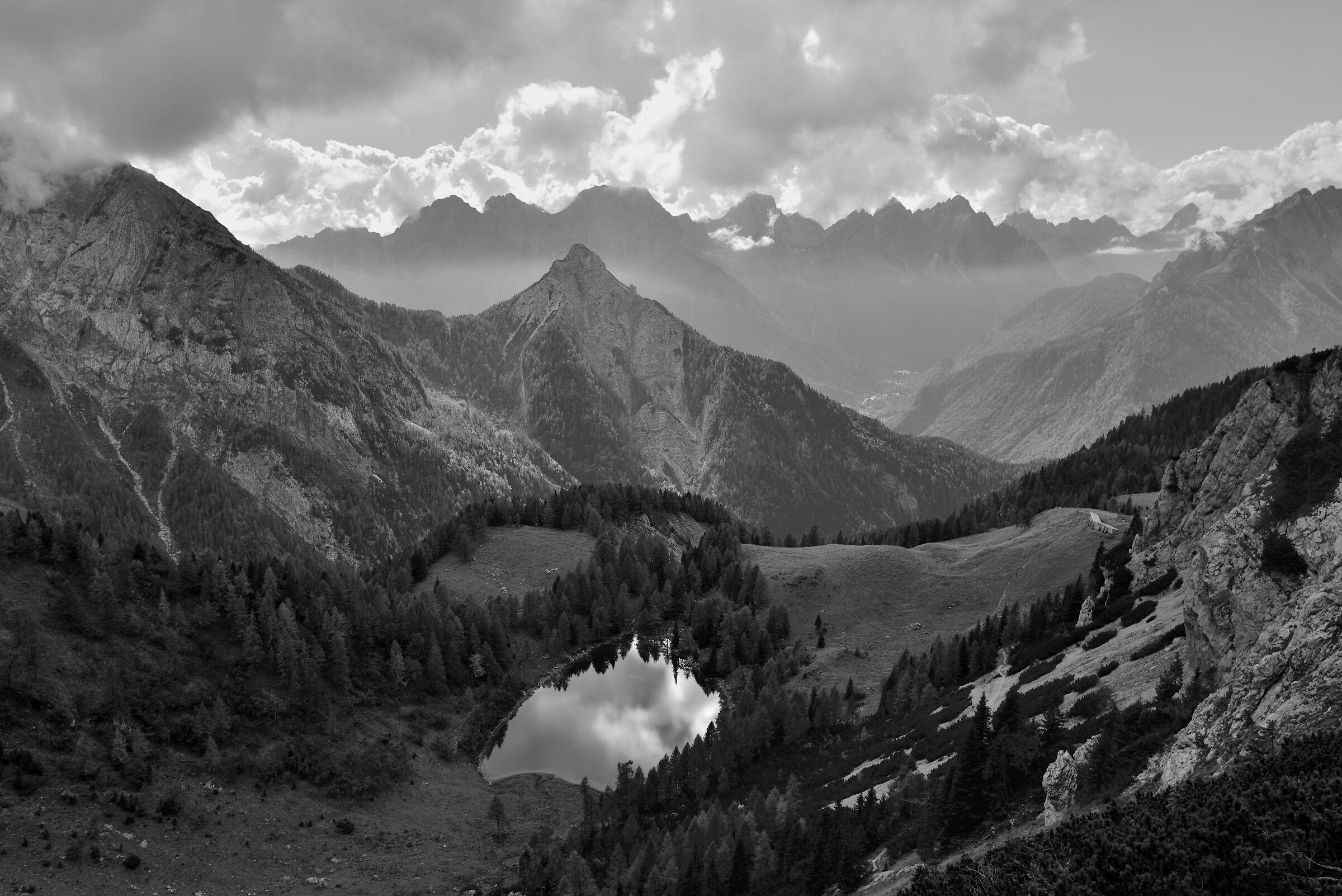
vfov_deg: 42.4
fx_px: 1156
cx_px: 671
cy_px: 448
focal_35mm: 31
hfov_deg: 60.3
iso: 100
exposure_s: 1/250
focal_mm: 31
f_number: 8
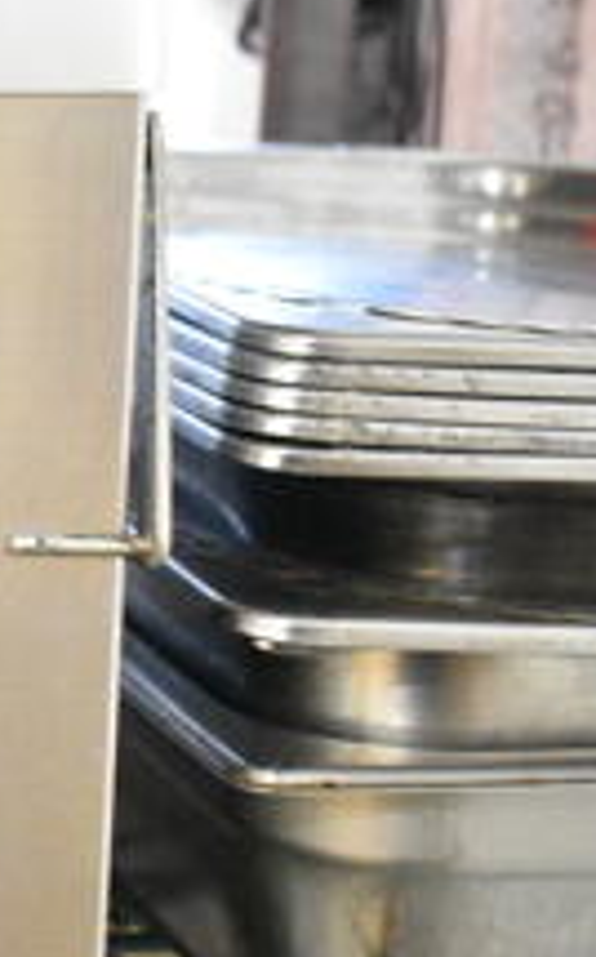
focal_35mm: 113
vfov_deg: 18.4
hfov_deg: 10.4
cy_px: 410
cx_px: -712
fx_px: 2943
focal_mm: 26
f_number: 4.2
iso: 6400
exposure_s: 1/125
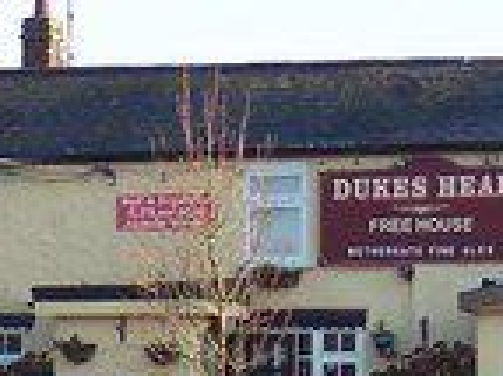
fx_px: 2381
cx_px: 338
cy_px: 244
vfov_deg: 9.0
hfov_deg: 12.0
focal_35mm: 164
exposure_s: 1/500
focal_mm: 8
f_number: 2.8
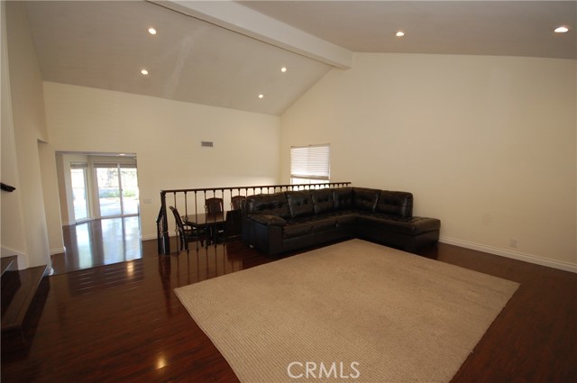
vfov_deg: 77.2
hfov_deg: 100.5
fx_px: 240
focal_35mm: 15
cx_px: 288
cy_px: 192
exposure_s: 1/60
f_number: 4
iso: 400
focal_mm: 10
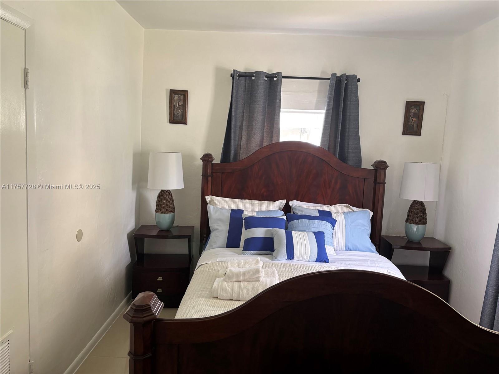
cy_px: 187
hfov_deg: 67.3
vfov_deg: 53.1
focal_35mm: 26
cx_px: 250
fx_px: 375
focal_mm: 5.96
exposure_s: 1/60
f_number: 1.6
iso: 160
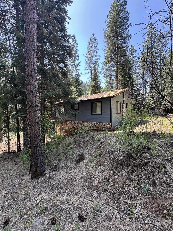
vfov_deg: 102.1
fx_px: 93
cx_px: 86
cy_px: 116
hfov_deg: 85.7
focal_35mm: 14
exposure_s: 1/134
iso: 40
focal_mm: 2.22
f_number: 2.2
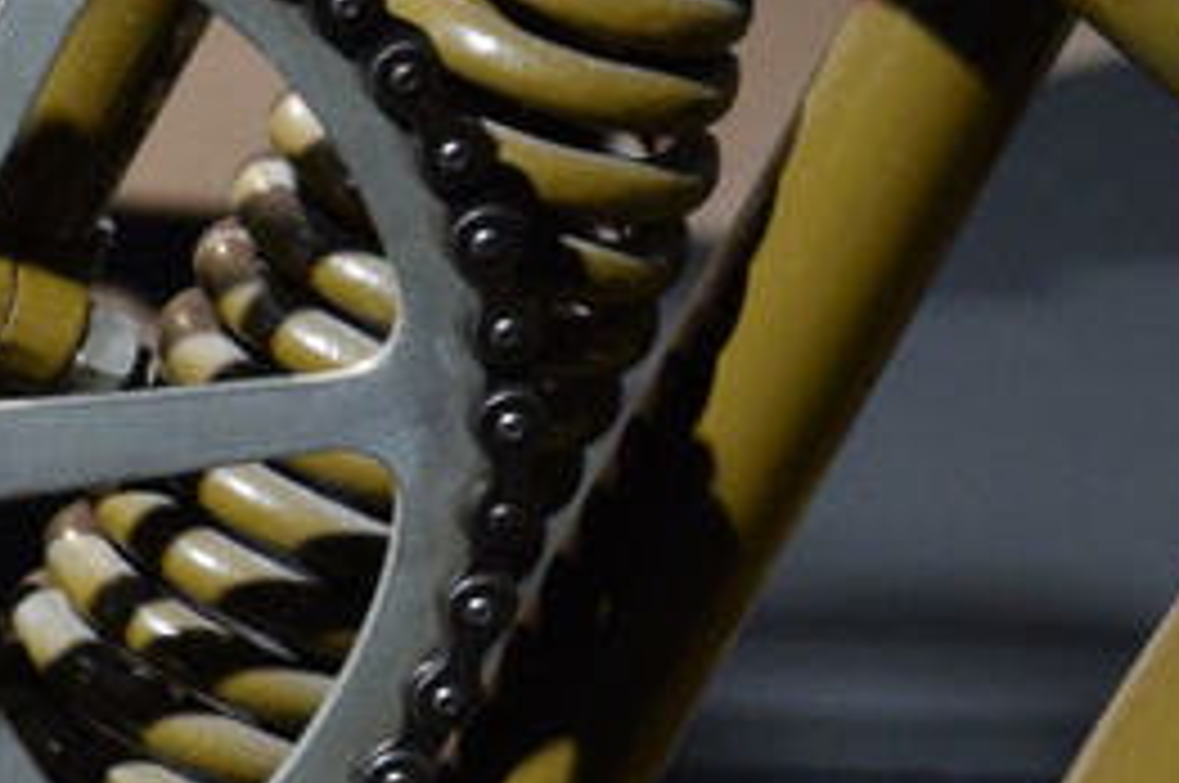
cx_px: -1161
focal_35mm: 446
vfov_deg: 3.1
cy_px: 450
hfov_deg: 4.6
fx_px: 14588
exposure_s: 1/60
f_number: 5
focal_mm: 48
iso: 900
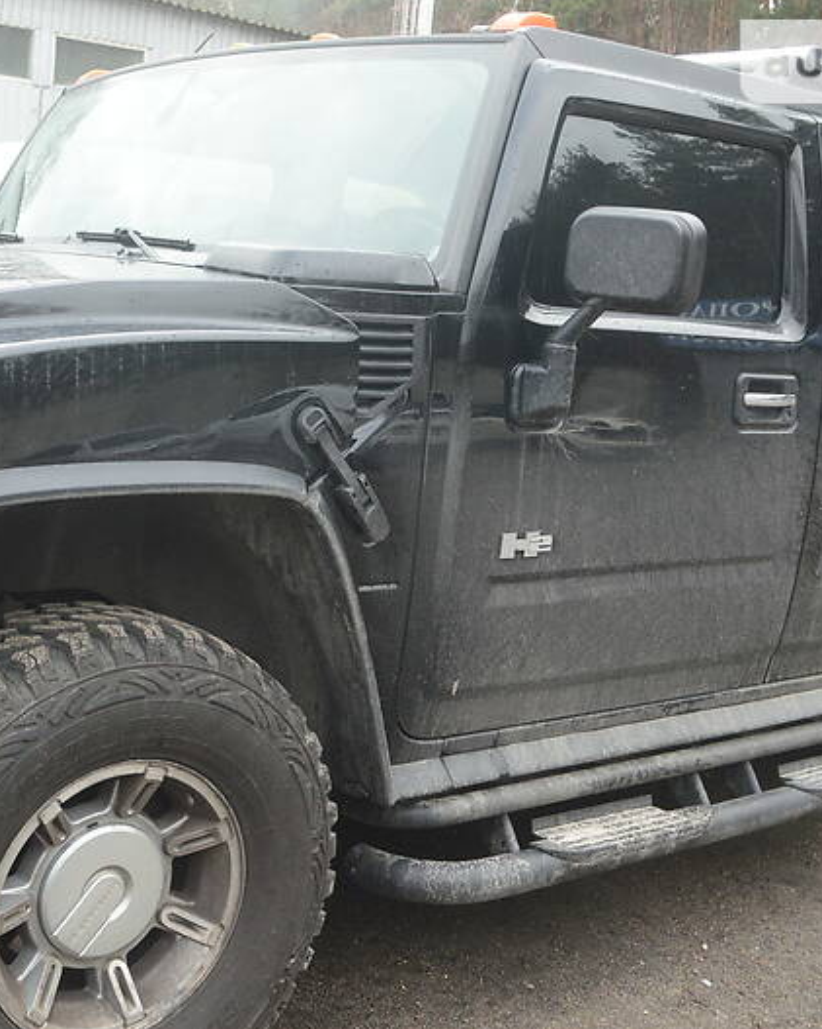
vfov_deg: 39.6
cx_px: 269
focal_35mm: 47
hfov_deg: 31.8
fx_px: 1431
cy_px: 515
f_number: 5.6
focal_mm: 22
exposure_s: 1/125
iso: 400
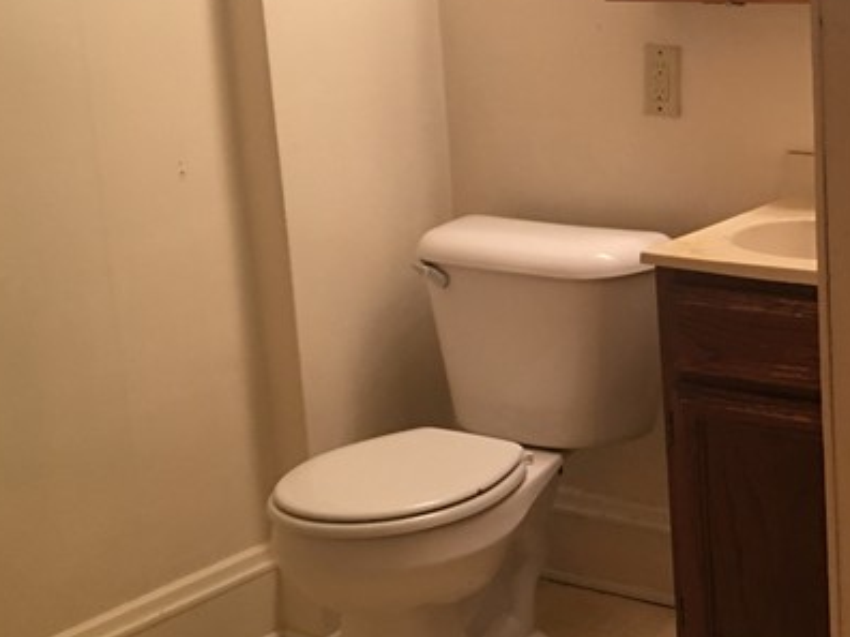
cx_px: 726
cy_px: 242
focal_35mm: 75
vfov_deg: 19.6
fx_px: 1842
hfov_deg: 25.4
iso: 50
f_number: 2.2
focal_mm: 4.15
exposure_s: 1/15
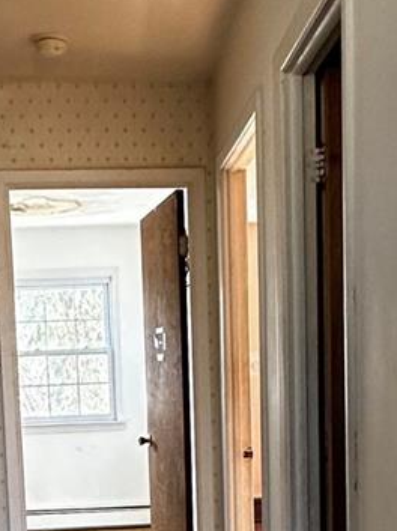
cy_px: 495
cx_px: 159
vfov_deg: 30.1
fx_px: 934
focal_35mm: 61
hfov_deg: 23.9
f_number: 2.2
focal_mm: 2.22
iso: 400
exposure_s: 1/60
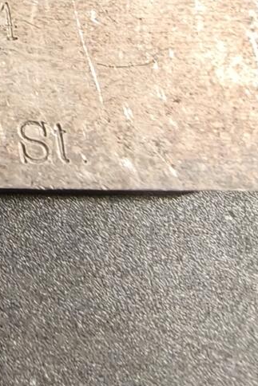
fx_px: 956
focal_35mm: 89
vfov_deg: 22.1
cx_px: -260
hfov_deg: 13.2
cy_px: 9
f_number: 2
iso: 250
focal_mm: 2.32
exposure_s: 1/100
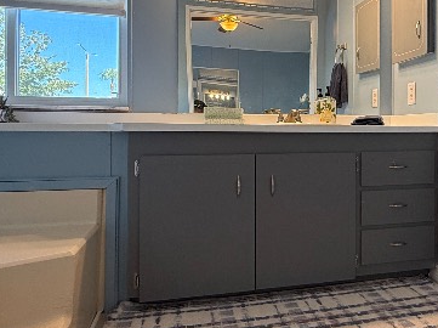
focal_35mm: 33
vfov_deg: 42.6
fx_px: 417
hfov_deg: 53.7
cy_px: 125
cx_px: 311
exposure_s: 1/120
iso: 200
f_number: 2.2
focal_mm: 2.22
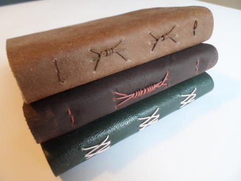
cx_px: 120
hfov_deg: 71.6
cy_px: 90
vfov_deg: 56.9
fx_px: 167
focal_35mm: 24
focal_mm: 4
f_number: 3.2
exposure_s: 1/30
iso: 400
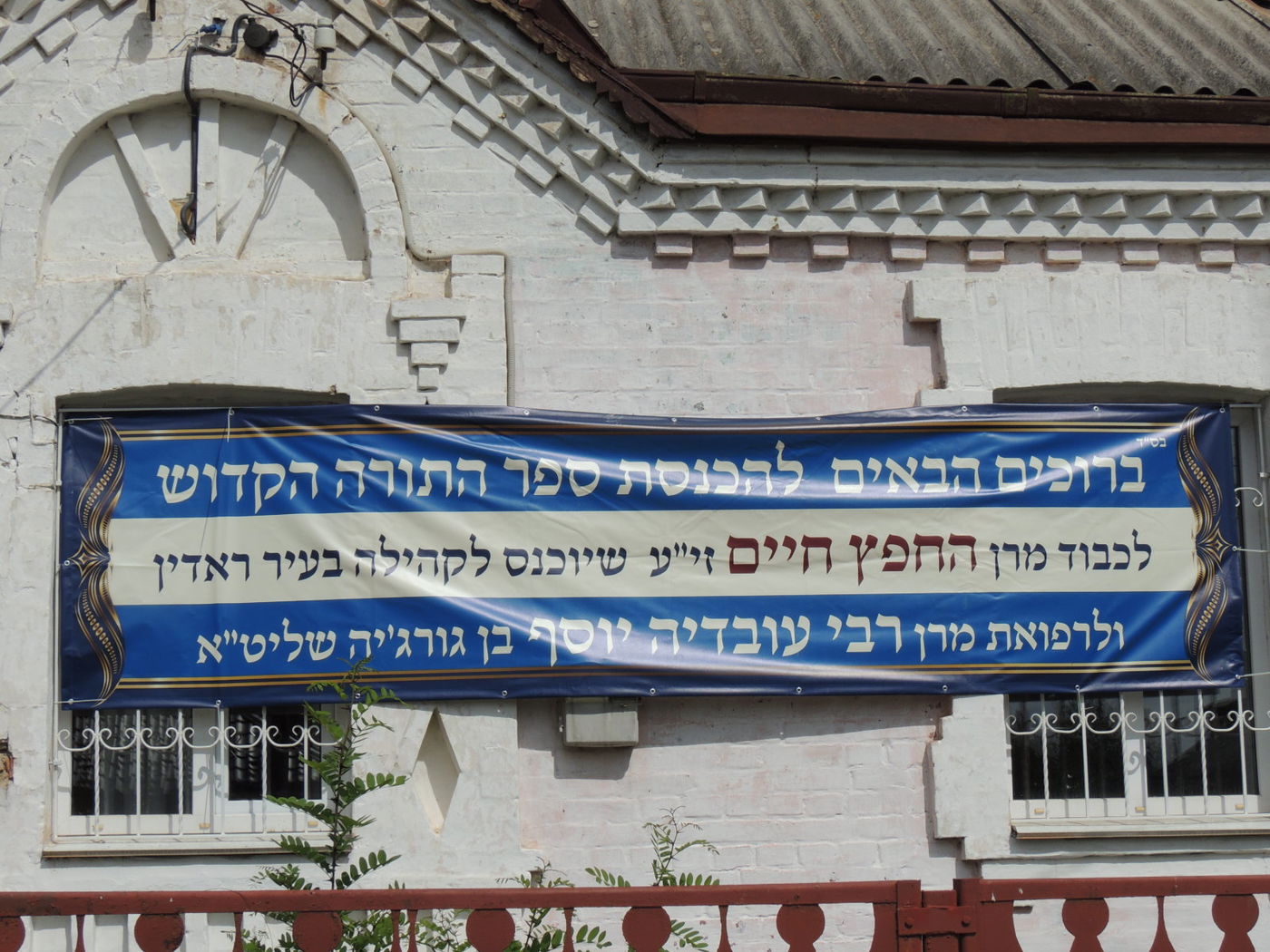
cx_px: 635
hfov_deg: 27.8
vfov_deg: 21.0
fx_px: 2568
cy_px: 476
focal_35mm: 70
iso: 100
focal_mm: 12.4
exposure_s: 1/1250
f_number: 6.1
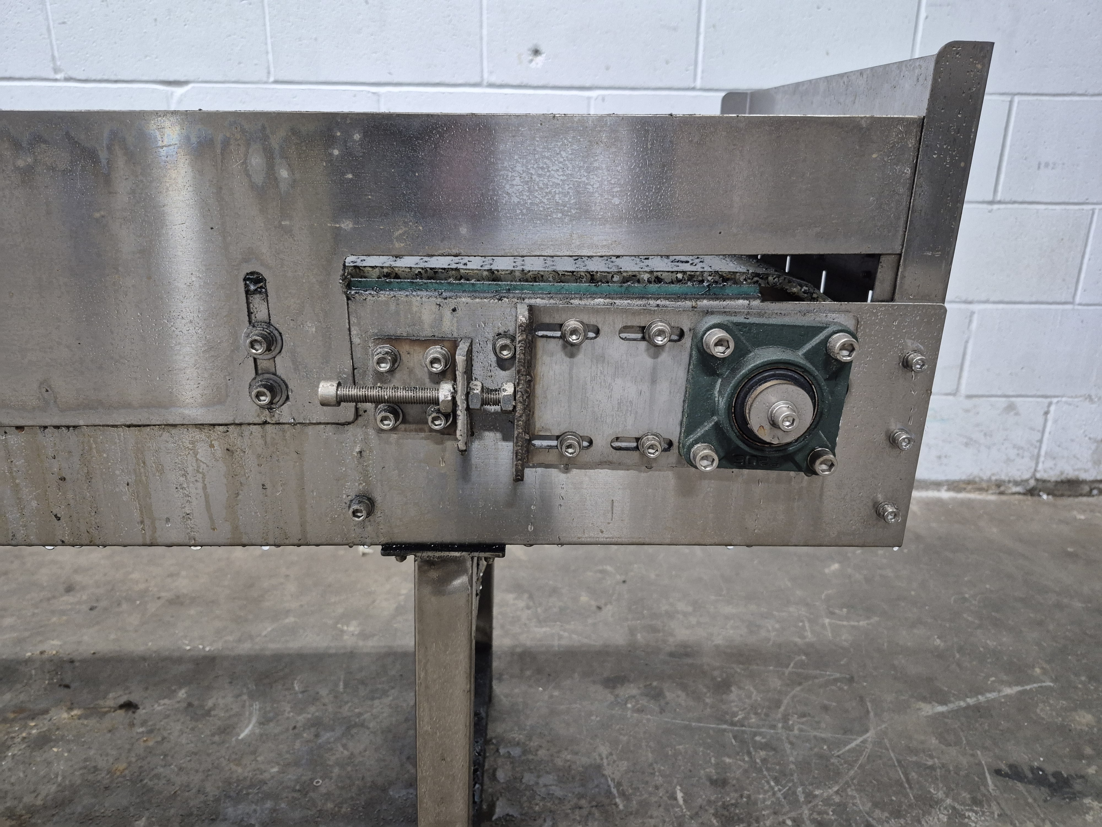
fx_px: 732
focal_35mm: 23
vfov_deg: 58.9
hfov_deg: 73.9
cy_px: 414
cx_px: 551
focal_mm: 5.4
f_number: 1.8
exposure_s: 1/120
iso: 640
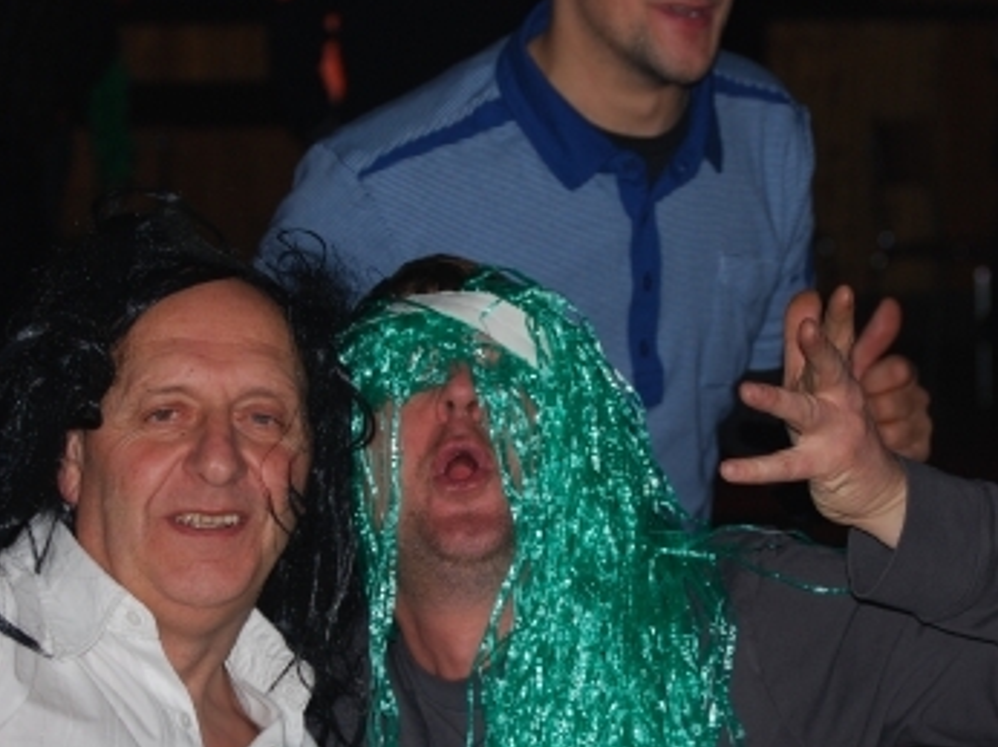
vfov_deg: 10.7
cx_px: 513
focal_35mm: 138
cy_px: 532
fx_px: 3971
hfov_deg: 14.3
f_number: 4
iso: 200
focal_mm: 55
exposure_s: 1/60
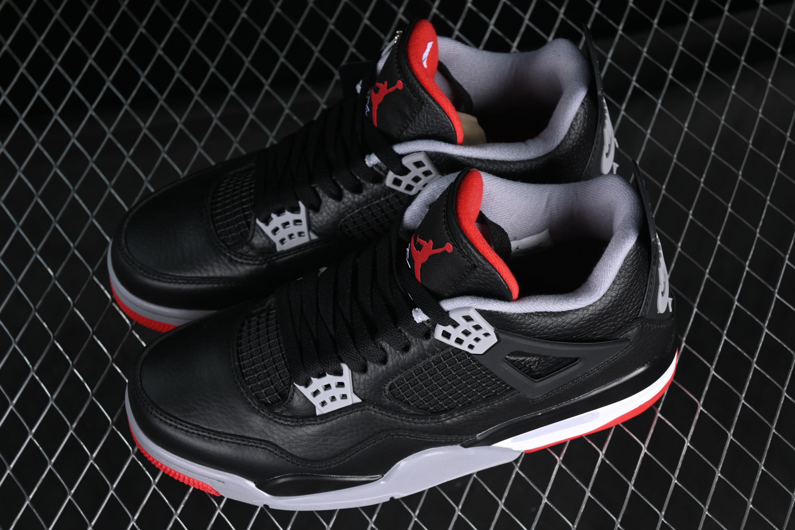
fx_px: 1656
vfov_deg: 18.2
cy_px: 265
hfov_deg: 27.0
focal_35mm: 75
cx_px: 398
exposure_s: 1/50
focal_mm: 50
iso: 160
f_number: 6.3
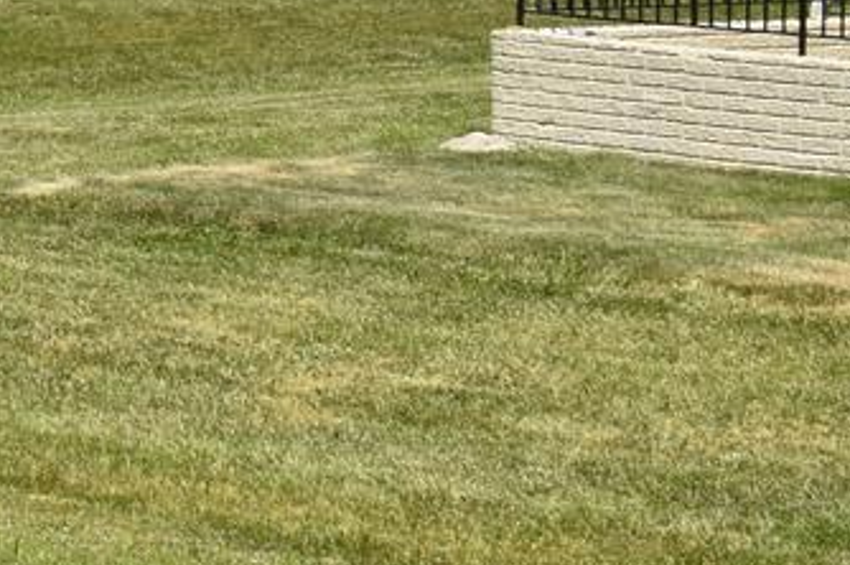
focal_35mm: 221
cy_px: -246
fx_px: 5213
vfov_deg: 6.1
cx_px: -1616
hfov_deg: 8.1
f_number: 13
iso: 100
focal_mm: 24
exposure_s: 1/200
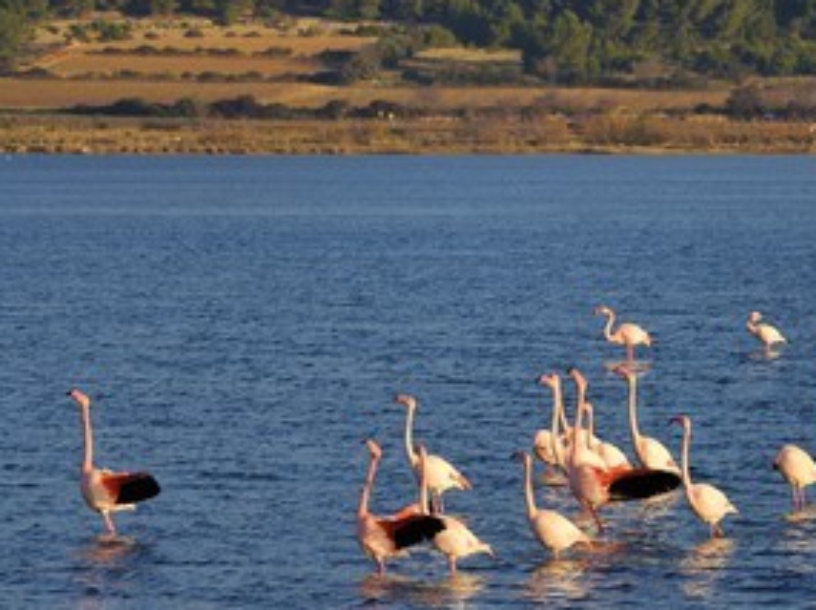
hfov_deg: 8.7
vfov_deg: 6.5
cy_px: 301
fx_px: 5344
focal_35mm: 227
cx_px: 575
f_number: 11
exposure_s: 1/400
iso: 400
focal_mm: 160
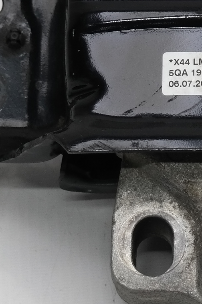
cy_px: 116
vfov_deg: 11.1
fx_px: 1558
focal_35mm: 185
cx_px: 237
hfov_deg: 7.4
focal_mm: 24
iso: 200
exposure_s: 1/100
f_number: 4
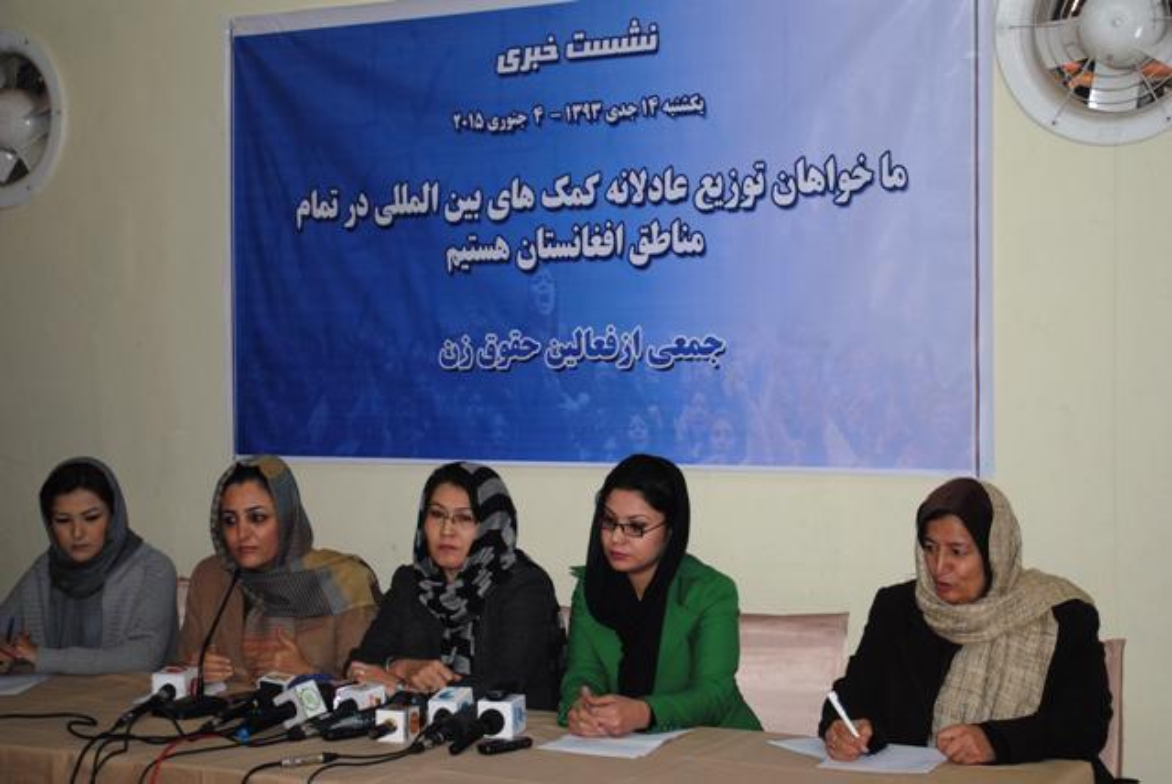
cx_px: 586
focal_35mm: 60
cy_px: 392
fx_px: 1955
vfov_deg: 22.7
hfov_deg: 33.4
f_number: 5.3
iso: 200
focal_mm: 40
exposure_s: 1/60
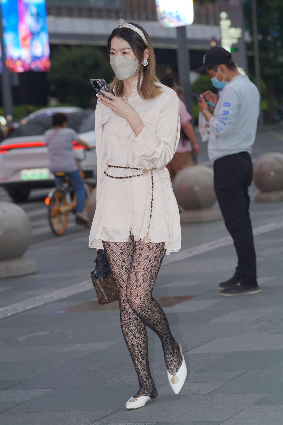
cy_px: 212
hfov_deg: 10.2
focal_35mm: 135
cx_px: 142
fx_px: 1592
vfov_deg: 15.2
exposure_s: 1/200
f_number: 5
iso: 500
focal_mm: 135
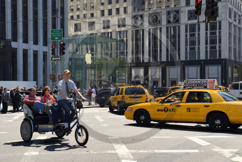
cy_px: 81
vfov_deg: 27.0
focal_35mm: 50
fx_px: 336
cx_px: 121
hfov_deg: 39.6
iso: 400
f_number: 13
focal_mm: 50
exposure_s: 1/320
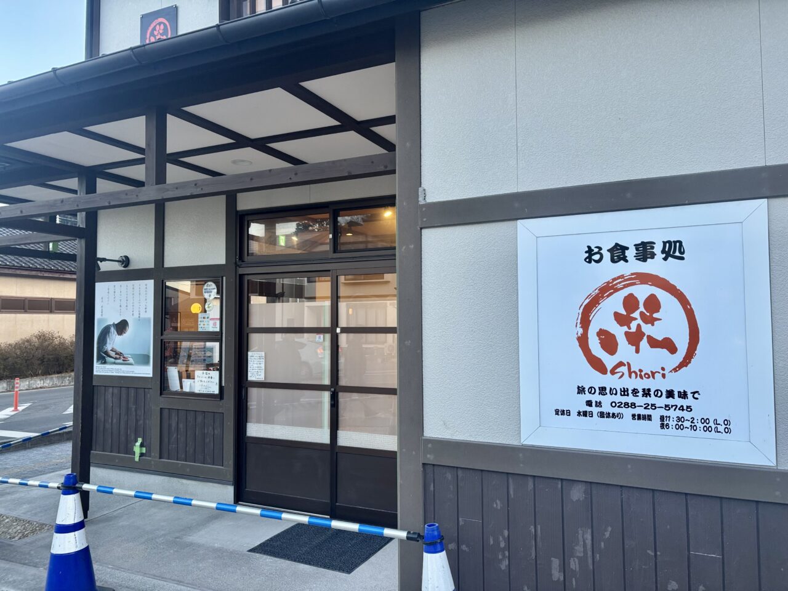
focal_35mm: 26
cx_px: 394
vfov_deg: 53.1
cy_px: 296
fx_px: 592
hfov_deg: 67.3
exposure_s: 1/121
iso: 80
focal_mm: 5.96
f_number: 1.6
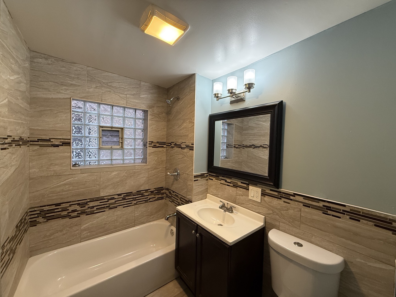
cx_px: 198
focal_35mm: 14
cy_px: 148
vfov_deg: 85.7
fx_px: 160
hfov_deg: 102.1
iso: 250
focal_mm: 2.22
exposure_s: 1/120
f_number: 2.2
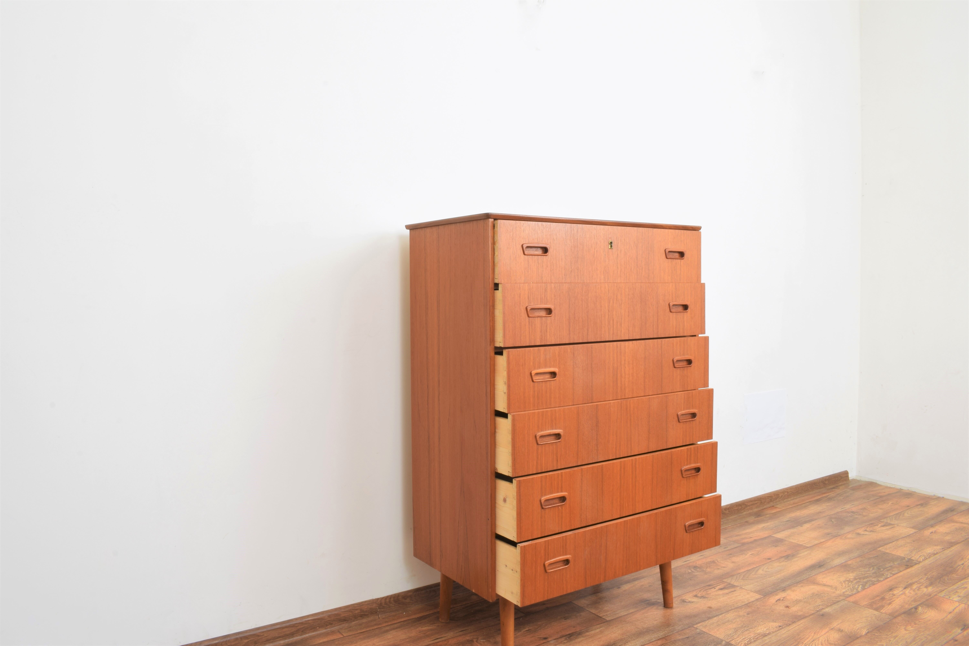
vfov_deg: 47.9
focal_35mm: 27
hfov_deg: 67.4
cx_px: 484
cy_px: 323
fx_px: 727
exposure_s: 4
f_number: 22
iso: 100
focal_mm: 18
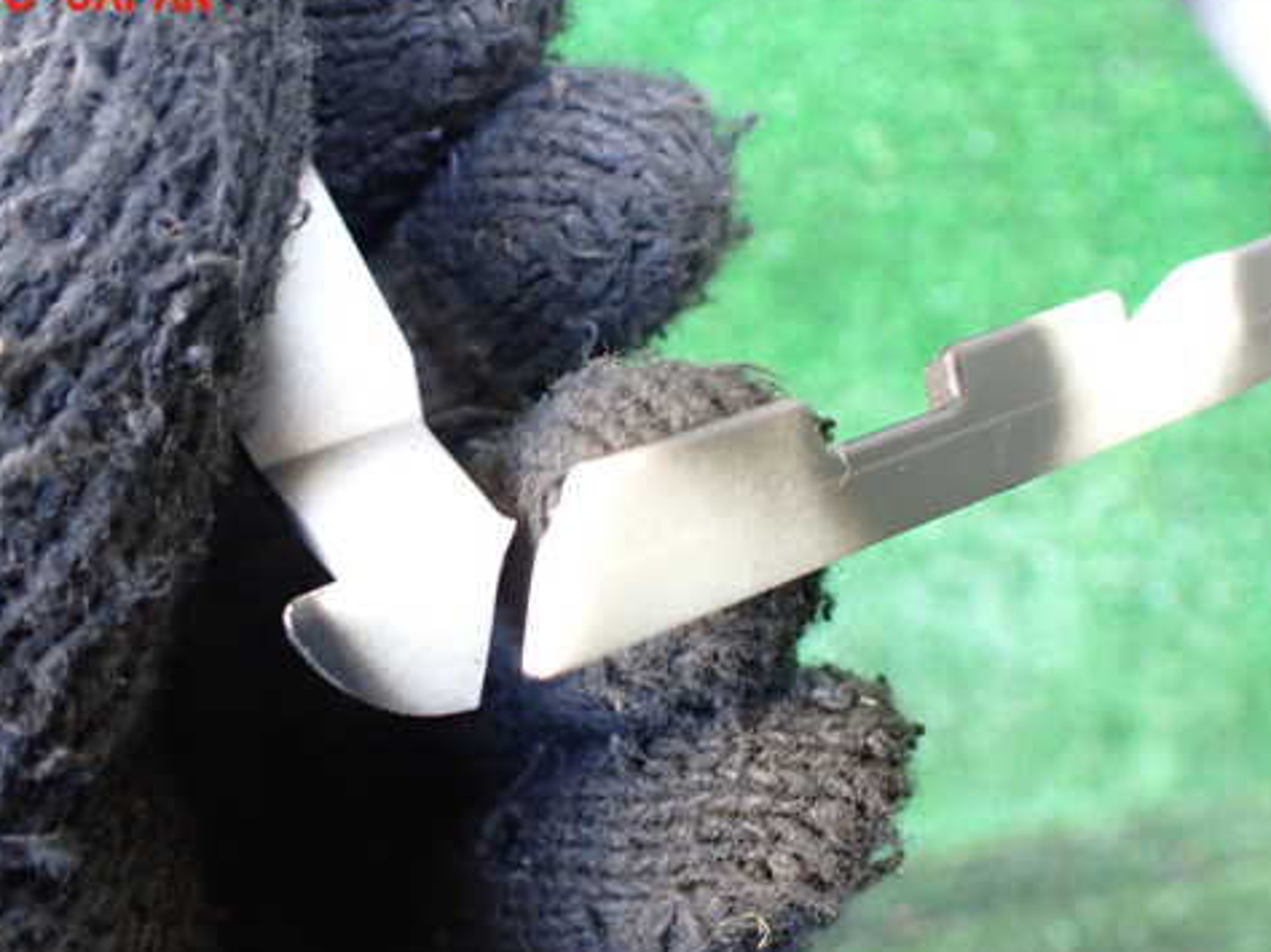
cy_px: 563
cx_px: 528
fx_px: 1395
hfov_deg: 48.8
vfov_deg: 37.6
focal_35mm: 38
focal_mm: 5.4
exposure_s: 1/50
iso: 800
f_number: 2.3
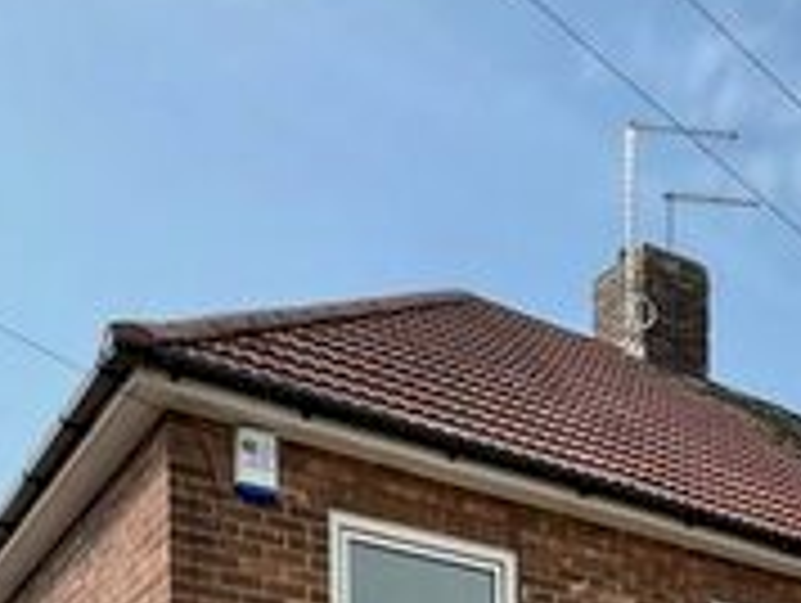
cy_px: 1046
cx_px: 590
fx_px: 1182
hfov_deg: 36.7
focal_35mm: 51
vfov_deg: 21.0
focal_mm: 1.57
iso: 32
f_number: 1.8
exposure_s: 1/592
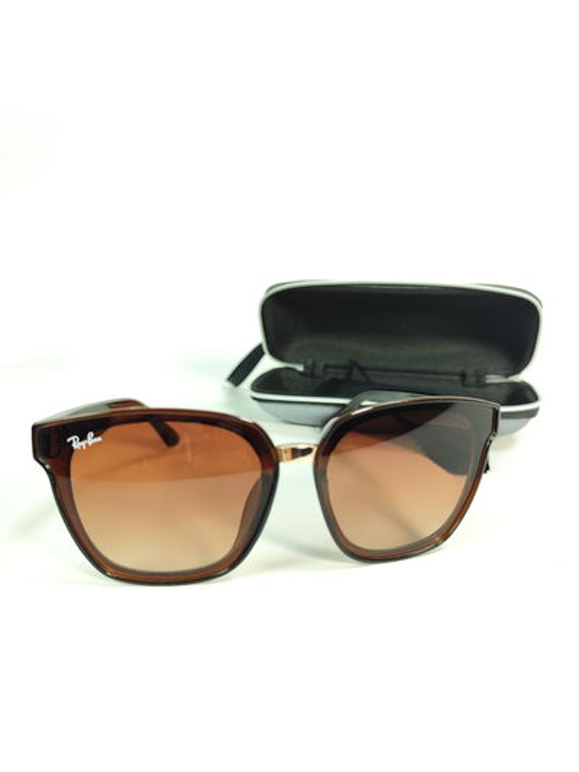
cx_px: 290
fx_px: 513
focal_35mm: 23
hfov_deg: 58.9
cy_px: 386
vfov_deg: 73.9
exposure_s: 1/100
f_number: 1.65
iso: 320
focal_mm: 6.19
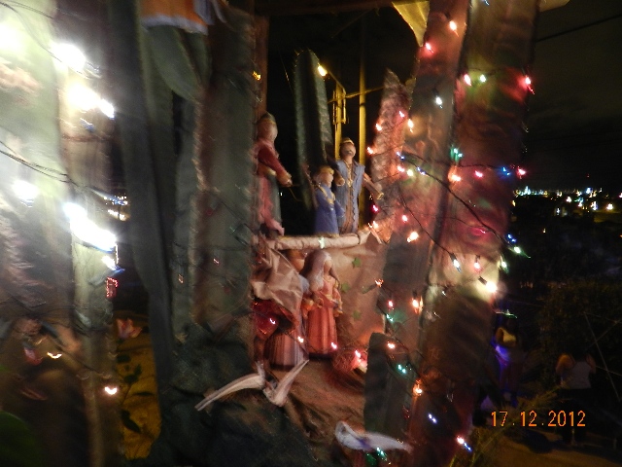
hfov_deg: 73.9
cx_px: 311
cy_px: 234
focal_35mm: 23
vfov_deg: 58.9
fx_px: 413
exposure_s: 1
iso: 200
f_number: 3.4
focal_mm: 4
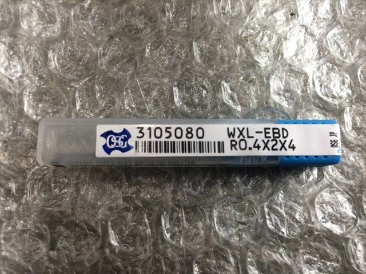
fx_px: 307
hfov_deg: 61.7
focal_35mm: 29
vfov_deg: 48.2
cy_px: 137
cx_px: 183
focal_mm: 4.15
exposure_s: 1/30
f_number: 2.2
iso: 80
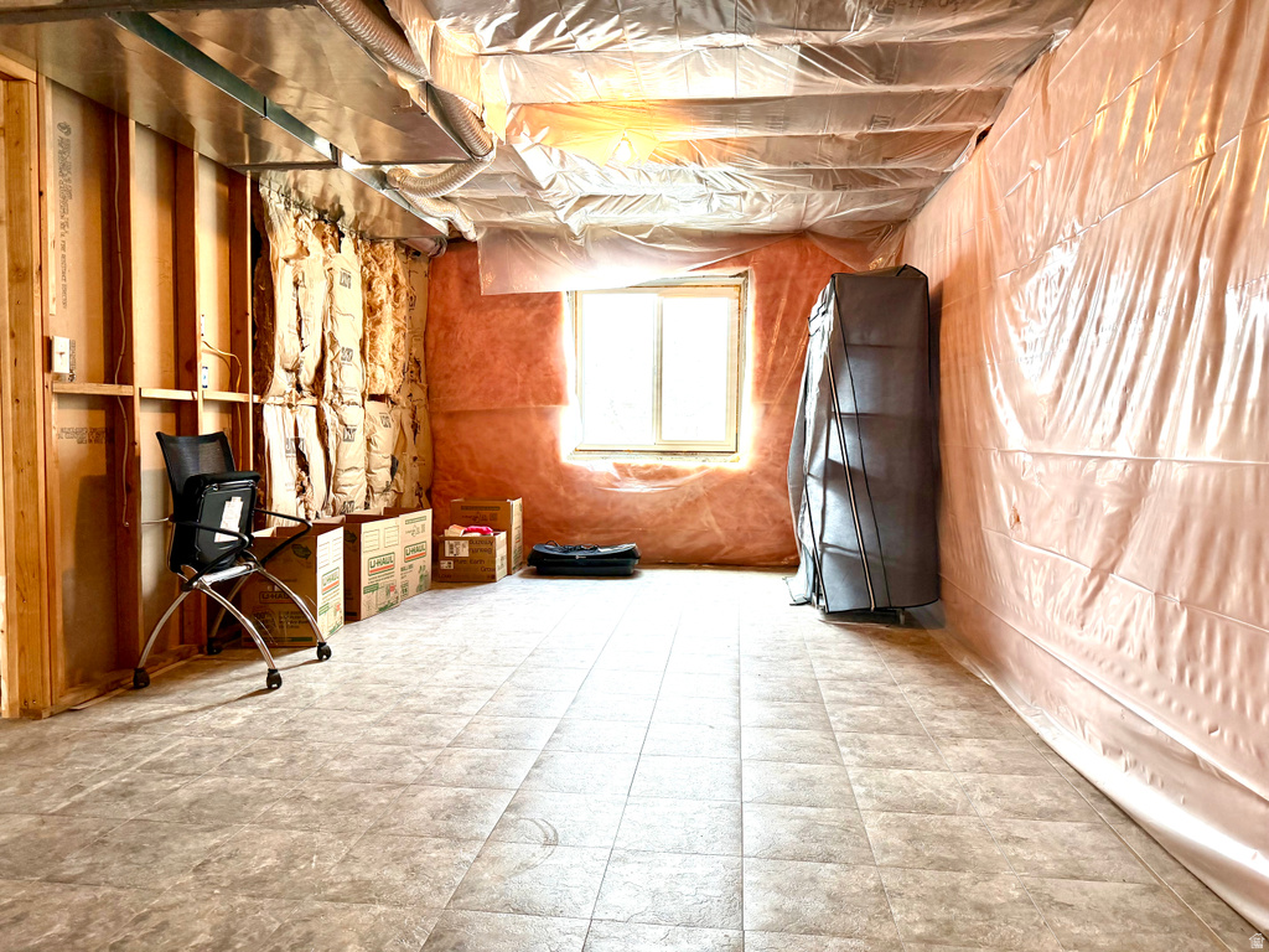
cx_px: 634
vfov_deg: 56.8
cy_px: 476
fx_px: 880
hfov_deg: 71.6
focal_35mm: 24
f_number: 1.78
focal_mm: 6.76
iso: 200
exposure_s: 1/60
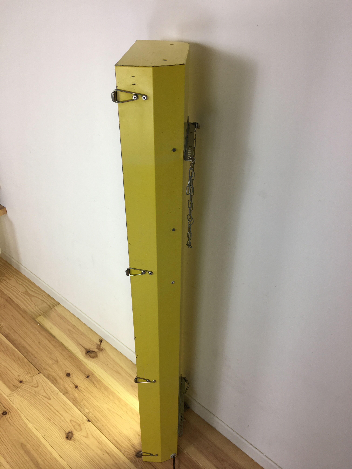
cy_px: 234
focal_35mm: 29
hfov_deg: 48.2
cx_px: 176
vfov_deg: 61.7
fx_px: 393
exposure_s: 1/50
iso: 32
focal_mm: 4.15
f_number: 2.2
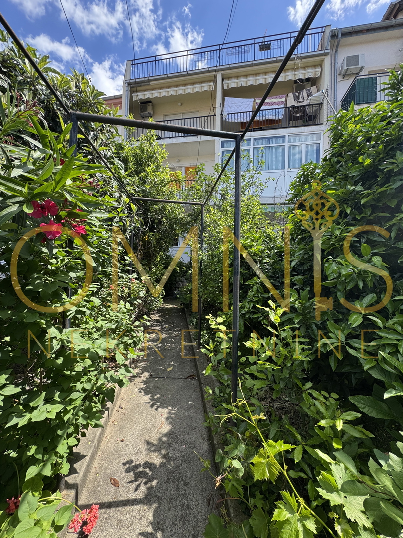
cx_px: 202
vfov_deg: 102.1
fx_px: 217
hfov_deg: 85.7
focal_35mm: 14
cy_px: 269
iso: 40
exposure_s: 1/485
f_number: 2.2
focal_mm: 2.22
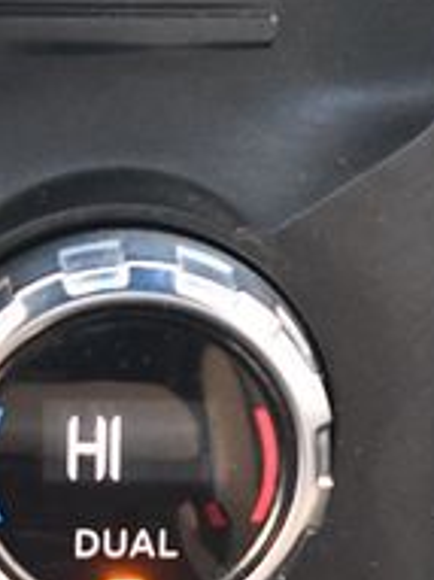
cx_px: 722
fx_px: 3715
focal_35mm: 222
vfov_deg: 8.9
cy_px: 383
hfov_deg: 6.6
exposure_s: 1/60
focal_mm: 46
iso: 4500
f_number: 5.3
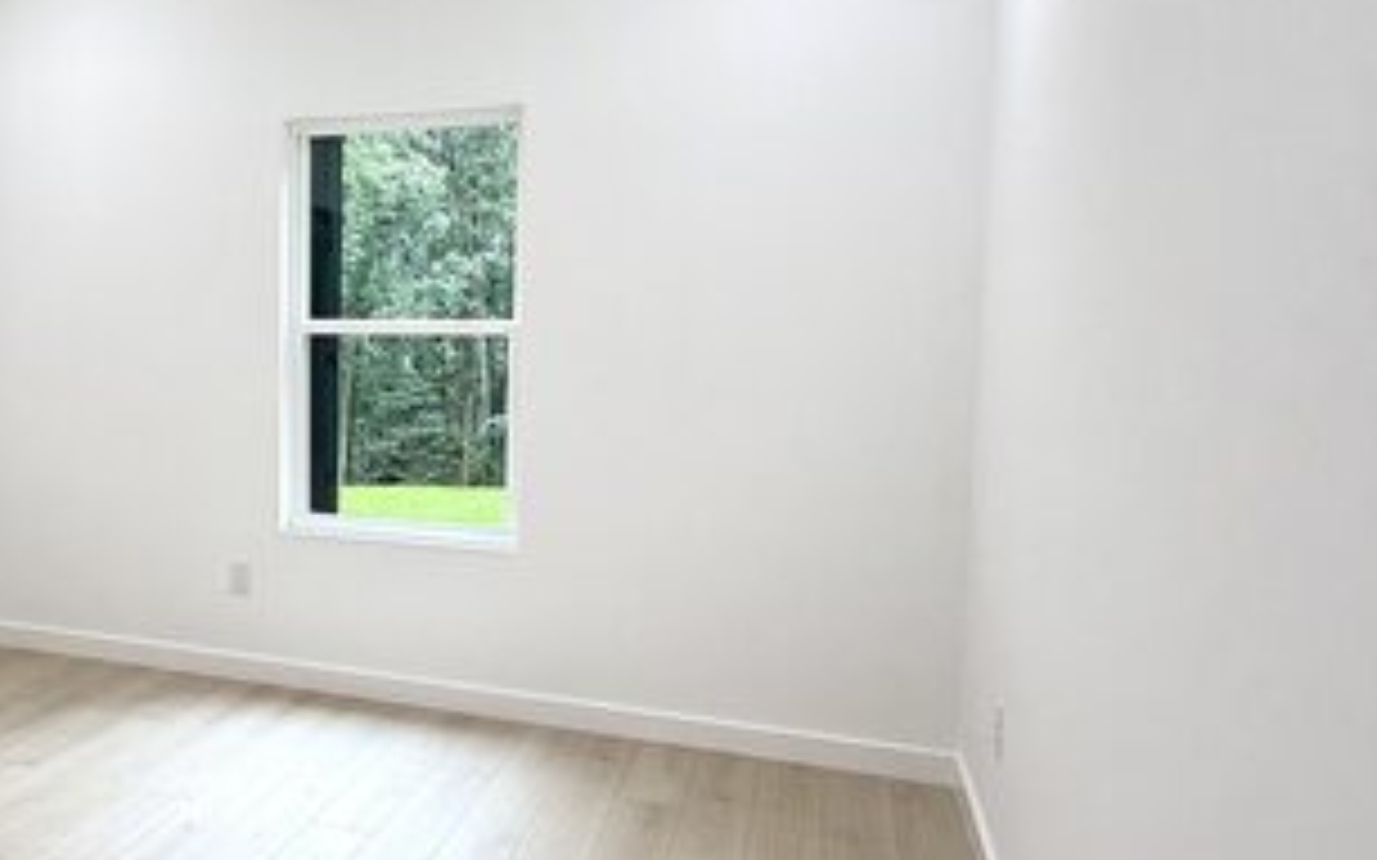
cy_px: 401
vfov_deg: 40.5
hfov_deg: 58.3
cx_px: 356
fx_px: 1163
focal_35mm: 31
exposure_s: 1/120
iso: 80
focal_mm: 2.22
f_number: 2.2
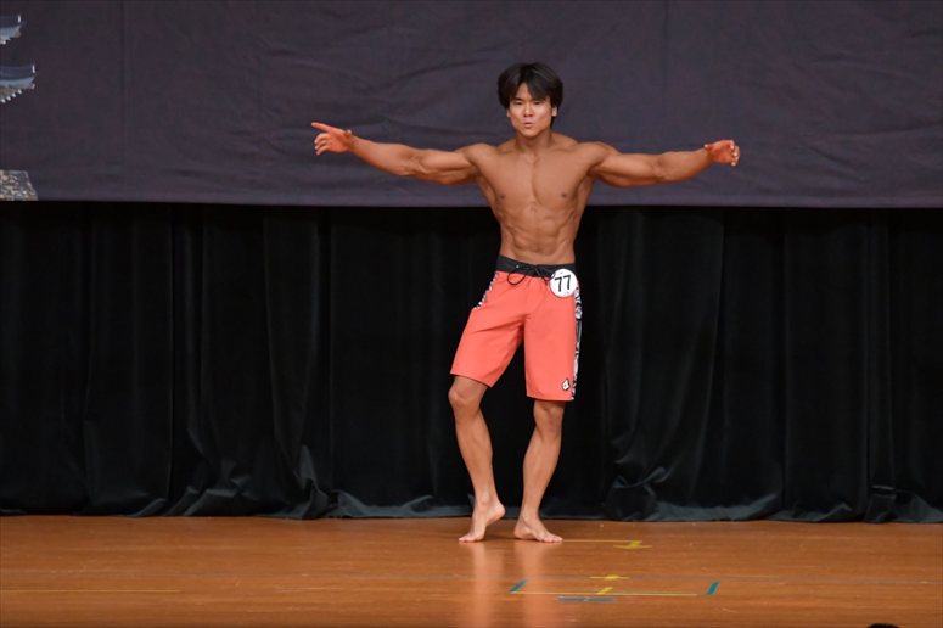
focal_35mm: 285
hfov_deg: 7.2
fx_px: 7462
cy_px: 314
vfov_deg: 4.8
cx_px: 472
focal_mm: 190
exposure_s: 1/400
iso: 5000
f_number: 5.6
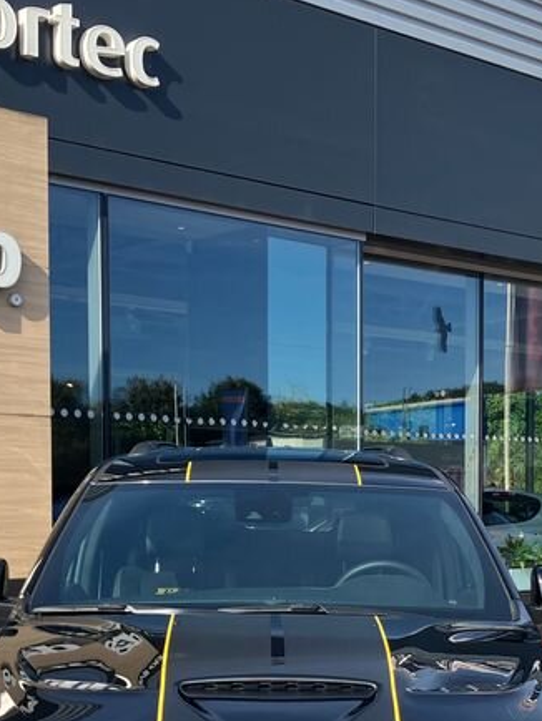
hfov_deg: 22.2
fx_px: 1377
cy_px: 547
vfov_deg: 28.9
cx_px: 324
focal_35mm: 66
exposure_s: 1/883
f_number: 1.8
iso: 32
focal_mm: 3.99
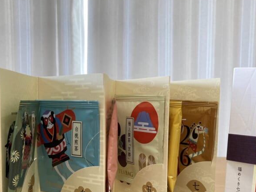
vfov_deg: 29.7
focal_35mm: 48
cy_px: 151
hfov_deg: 39.6
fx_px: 355
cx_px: 133
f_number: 1.8
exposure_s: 1/120
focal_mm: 3.99
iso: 80
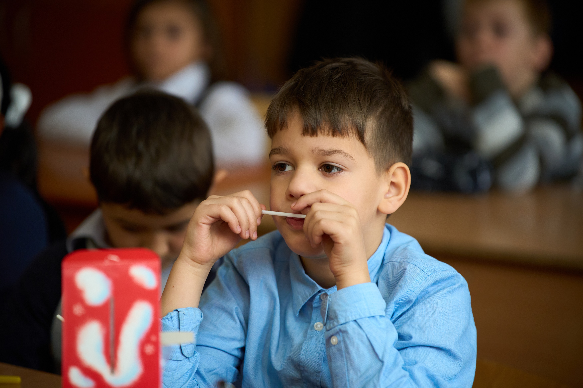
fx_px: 2429
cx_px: 292
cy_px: 194
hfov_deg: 13.7
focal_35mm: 150
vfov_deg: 9.1
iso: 4000
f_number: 2.8
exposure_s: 1/250
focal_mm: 150
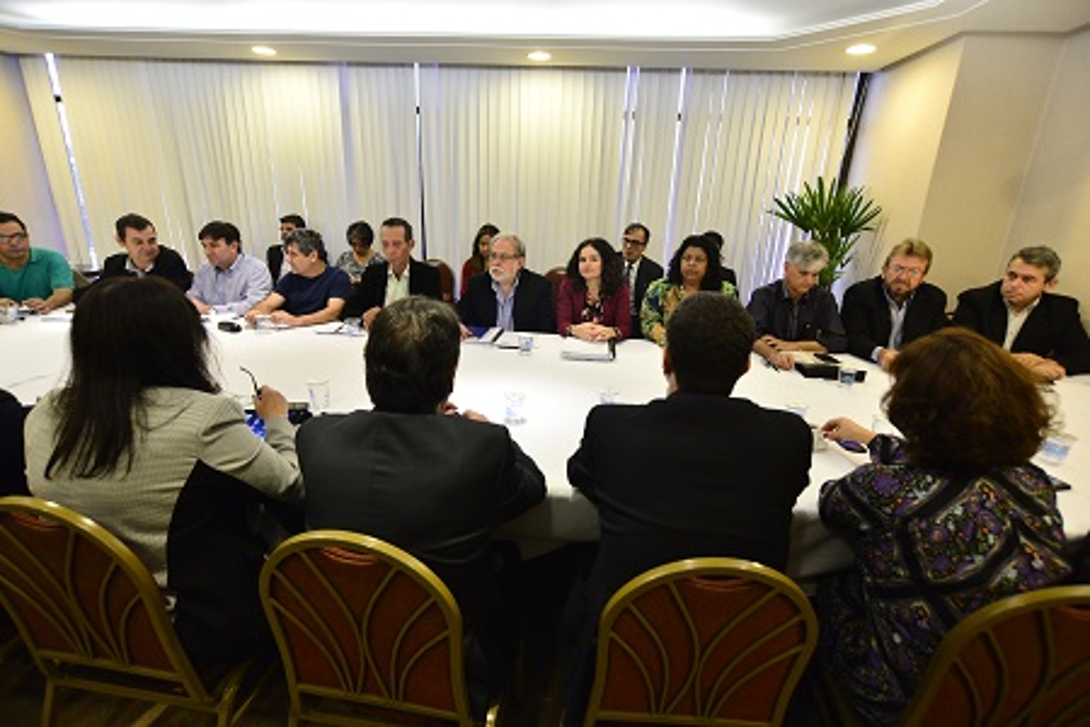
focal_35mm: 18
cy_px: 364
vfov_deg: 67.4
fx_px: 545
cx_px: 545
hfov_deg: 90.0
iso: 2500
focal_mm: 18
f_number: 5
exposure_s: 1/80
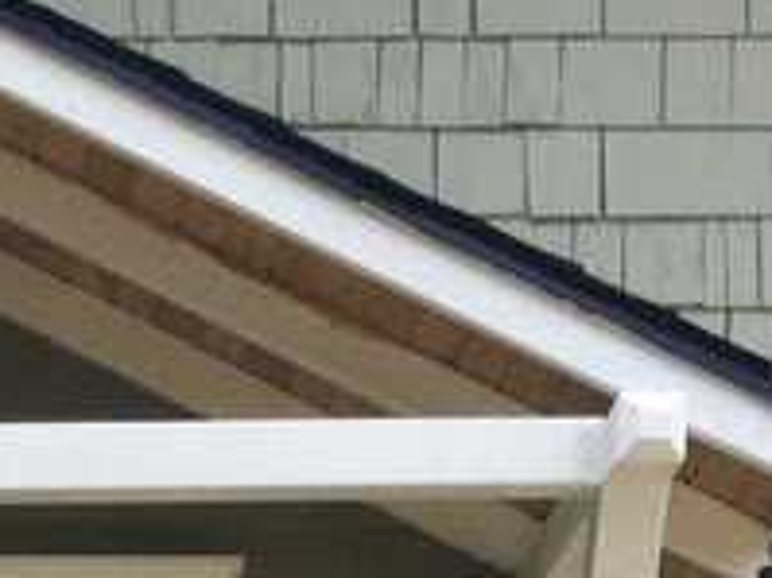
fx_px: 5238
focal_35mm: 235
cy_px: 1618
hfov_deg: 8.3
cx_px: -208
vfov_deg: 5.9
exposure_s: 1/566
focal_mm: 3.85
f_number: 2.8
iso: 80
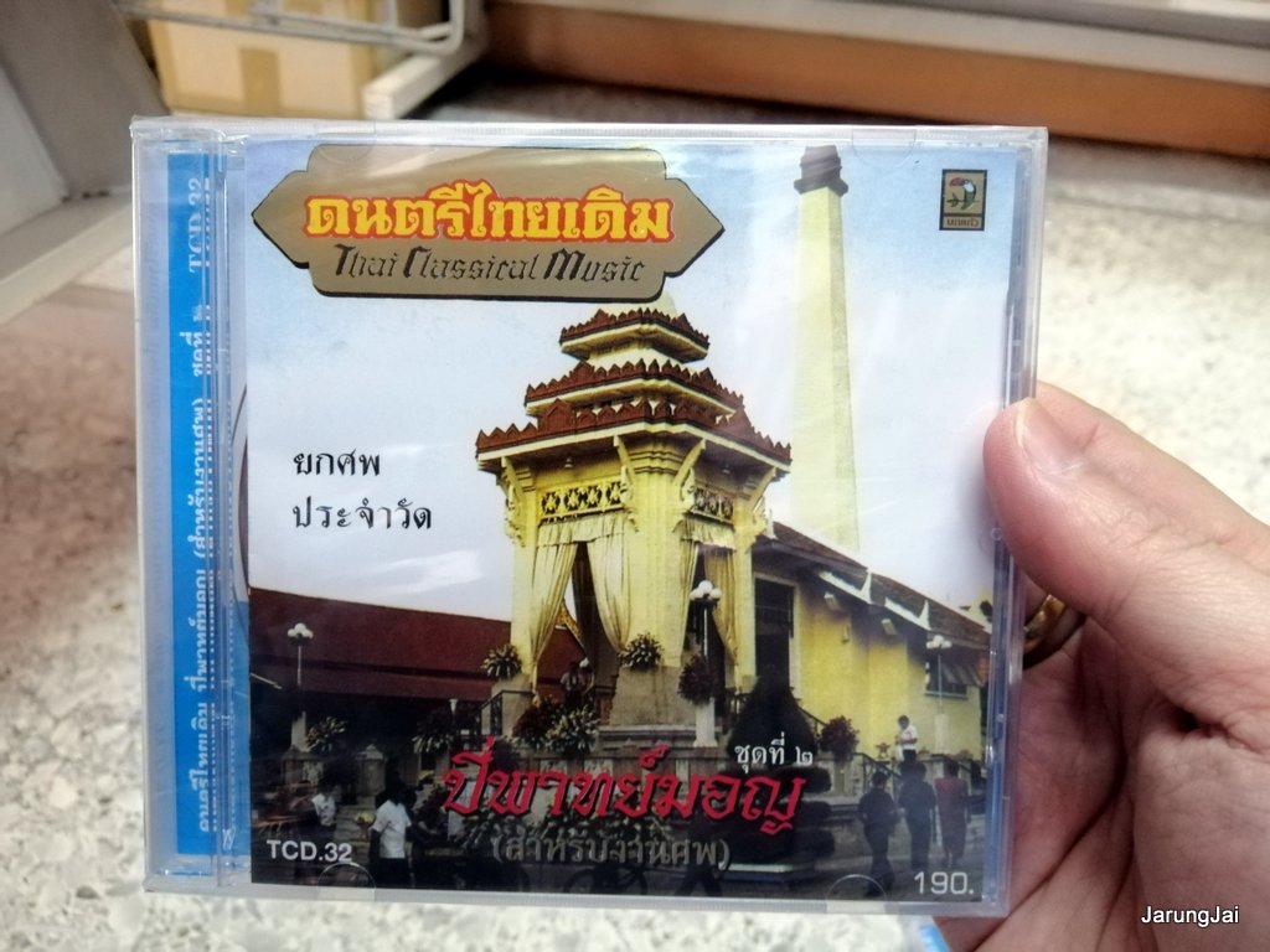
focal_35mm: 26
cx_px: 635
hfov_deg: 67.3
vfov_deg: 53.1
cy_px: 476
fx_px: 954
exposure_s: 1/20
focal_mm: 3.81
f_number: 2.2
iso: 500
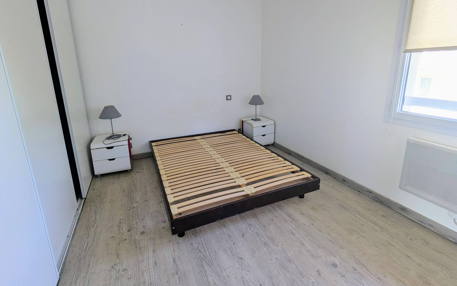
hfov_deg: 94.4
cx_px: 228
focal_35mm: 17
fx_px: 212
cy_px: 118
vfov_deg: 67.5
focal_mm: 2.35
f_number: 2.2
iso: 46
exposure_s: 1/69.4
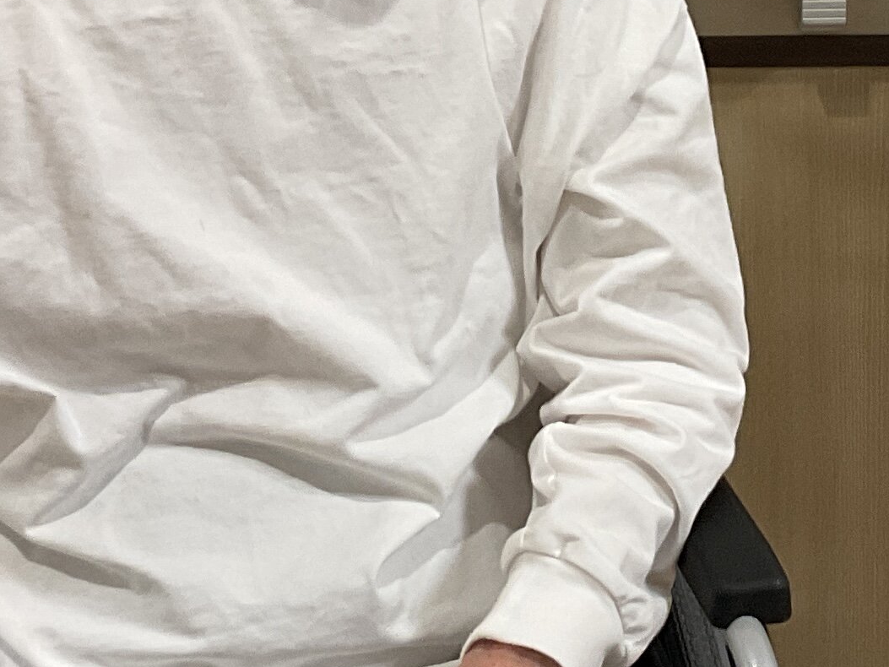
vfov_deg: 13.2
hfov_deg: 17.6
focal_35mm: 111
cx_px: 729
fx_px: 2851
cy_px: -6
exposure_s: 1/60
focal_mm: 3
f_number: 1.8
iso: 80
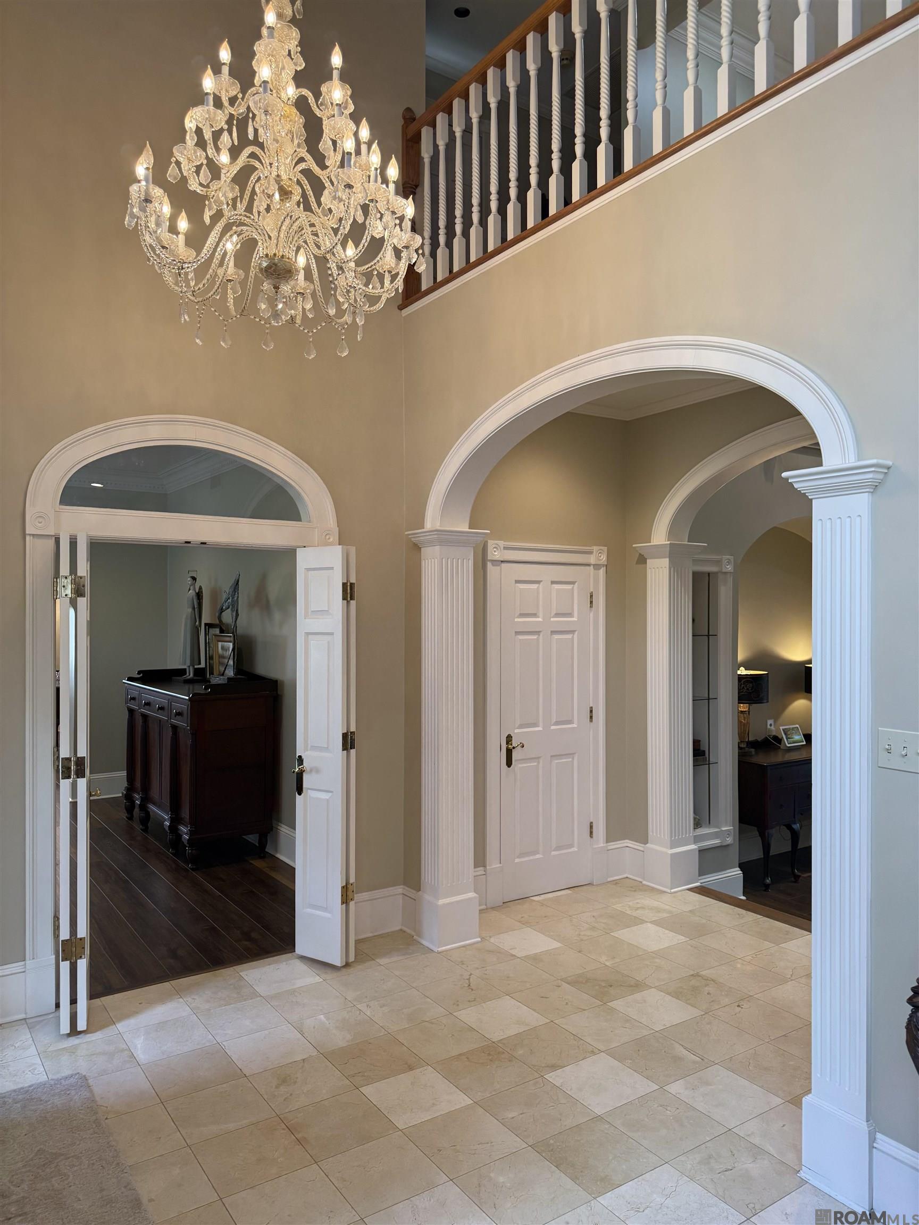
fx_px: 850
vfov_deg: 71.6
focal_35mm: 24
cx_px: 460
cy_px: 612
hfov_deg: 56.8
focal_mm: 6.76
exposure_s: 1/120
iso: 160
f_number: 1.78
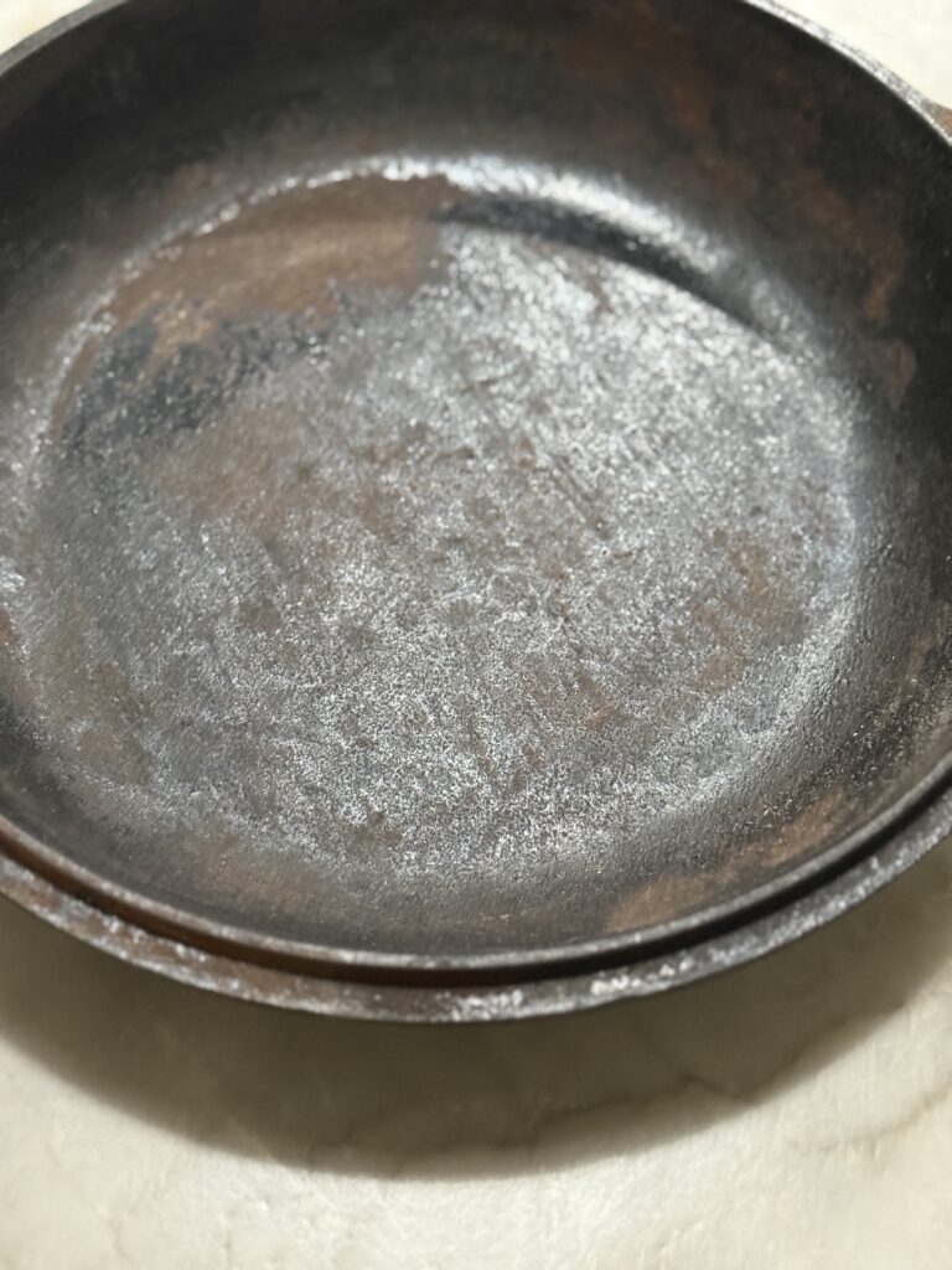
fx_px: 1760
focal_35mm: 48
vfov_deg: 39.7
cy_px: 635
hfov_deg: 30.3
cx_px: 476
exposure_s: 1/30
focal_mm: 6.76
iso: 640
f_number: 1.78
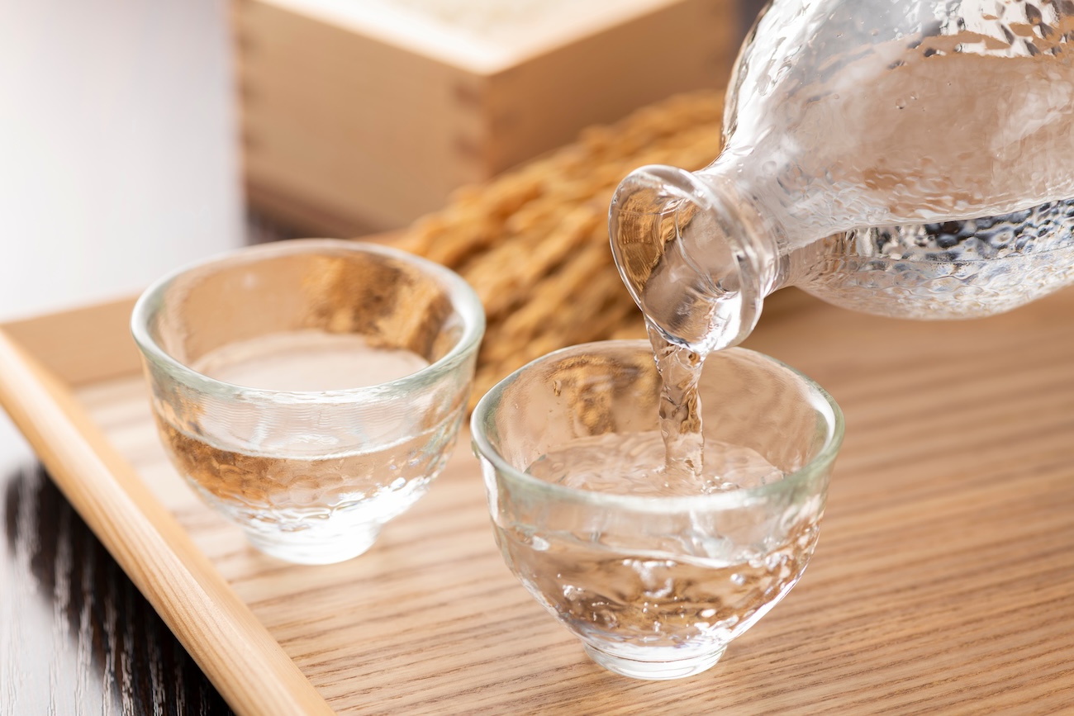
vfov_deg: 13.0
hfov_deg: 19.5
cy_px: 358
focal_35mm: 105
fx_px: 3133
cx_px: 537
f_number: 5.6
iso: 50
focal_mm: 105
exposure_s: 1/125
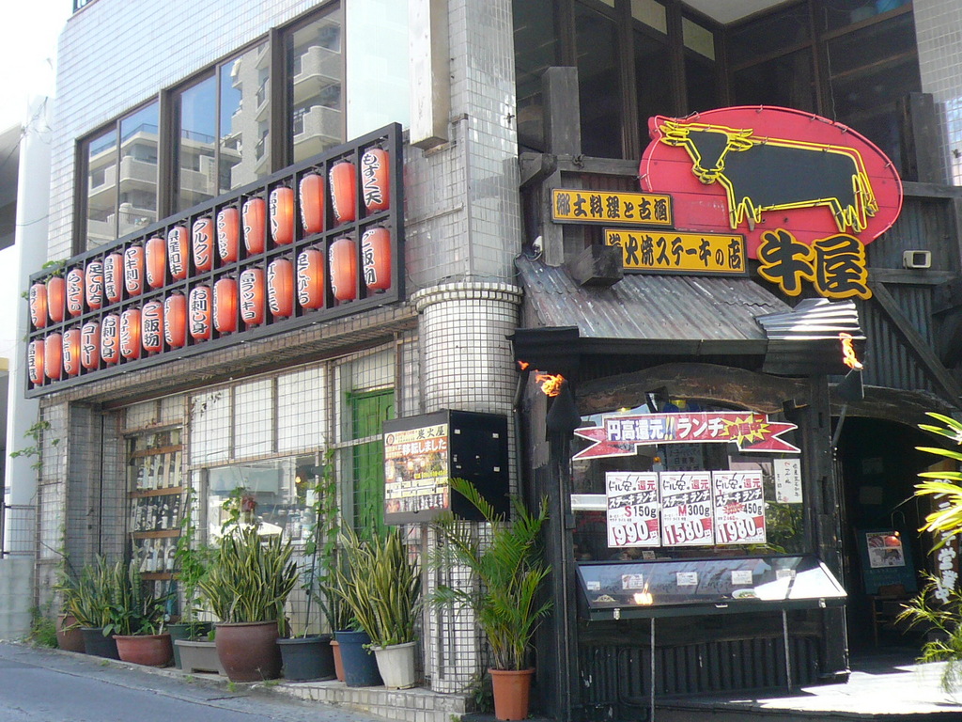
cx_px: 481
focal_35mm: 44
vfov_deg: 32.9
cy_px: 361
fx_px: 1223
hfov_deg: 42.9
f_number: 2.8
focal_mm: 4.7
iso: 100
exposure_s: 1/200
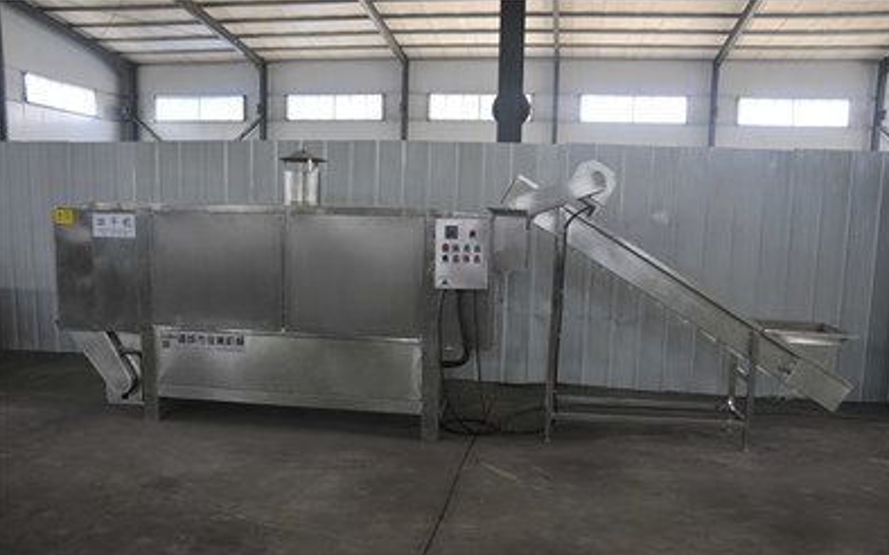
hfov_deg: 61.3
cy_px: 297
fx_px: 751
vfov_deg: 40.5
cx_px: 444
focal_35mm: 31
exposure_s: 1/60
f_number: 4
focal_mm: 20
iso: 200
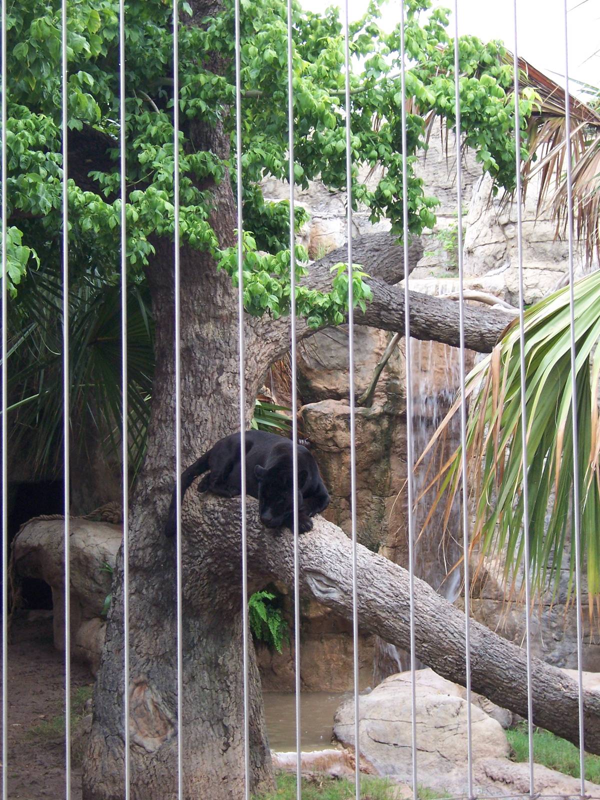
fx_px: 1687
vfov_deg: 26.7
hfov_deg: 20.2
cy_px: 400
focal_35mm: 73
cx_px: 300
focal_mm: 12.1
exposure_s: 1/60
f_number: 4.8
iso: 140
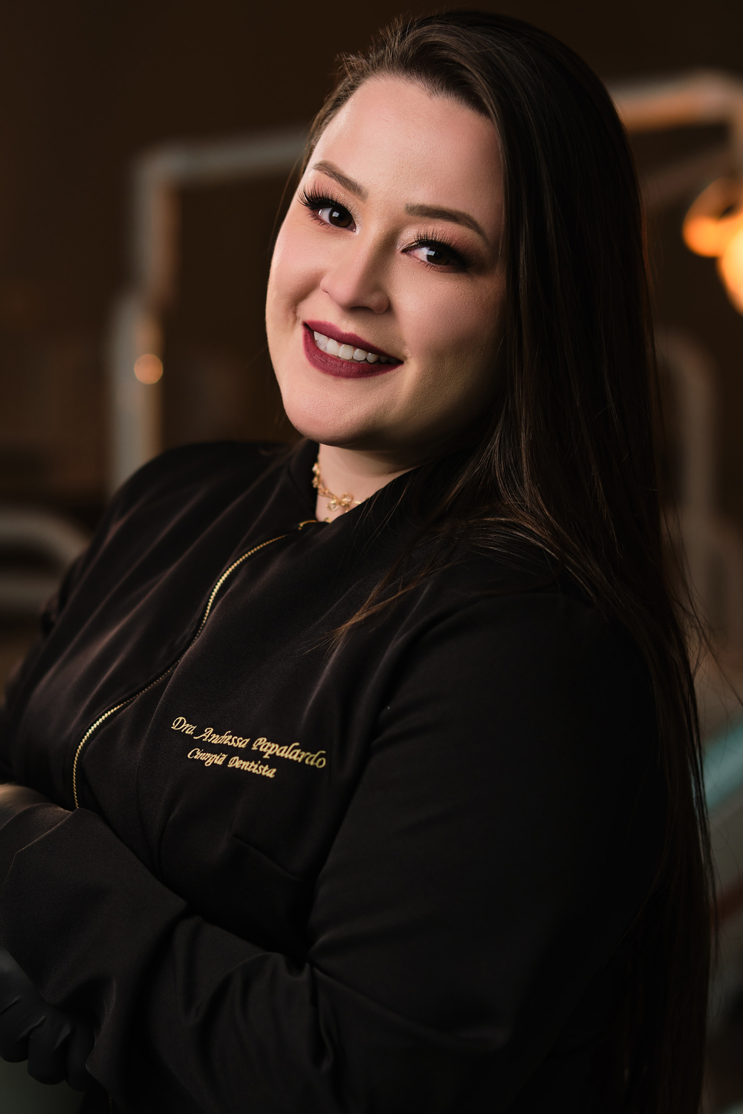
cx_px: 313
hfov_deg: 15.2
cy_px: 639
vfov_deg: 22.6
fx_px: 2786
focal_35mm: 90
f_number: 2
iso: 200
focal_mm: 50
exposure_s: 1/125
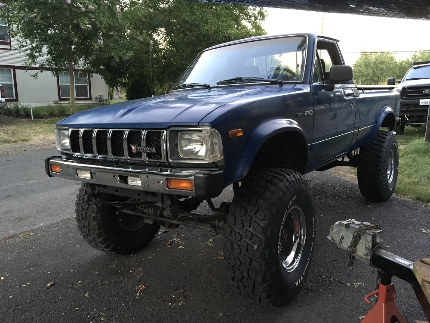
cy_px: 162
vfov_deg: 48.2
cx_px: 215
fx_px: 360
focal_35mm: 29
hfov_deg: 61.7
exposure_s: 1/30
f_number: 2.2
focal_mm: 4.15
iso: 200
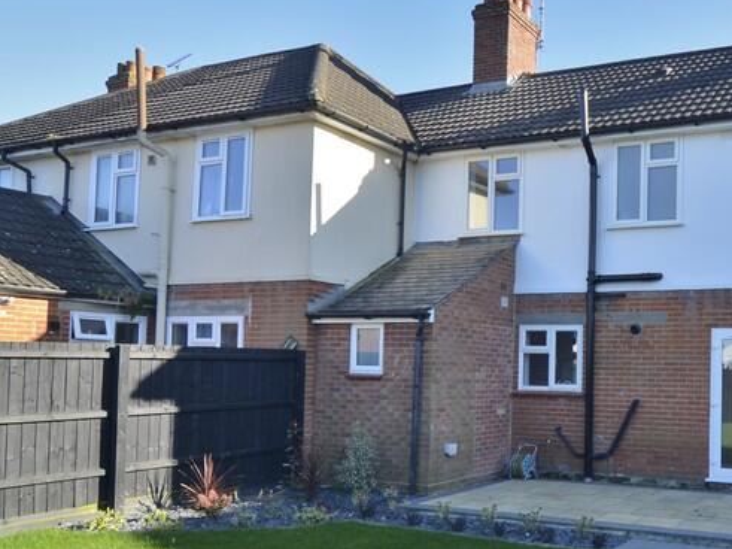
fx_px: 698
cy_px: 345
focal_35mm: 33
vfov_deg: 42.6
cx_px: 643
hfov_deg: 50.0
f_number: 6.3
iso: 200
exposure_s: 1/160
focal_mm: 11
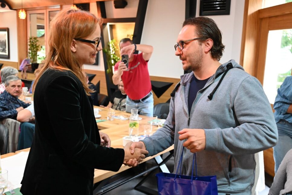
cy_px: 98
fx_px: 292
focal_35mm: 36
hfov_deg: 53.1
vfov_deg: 36.9
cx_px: 146
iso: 10000
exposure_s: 1/60
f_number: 4.8
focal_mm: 36
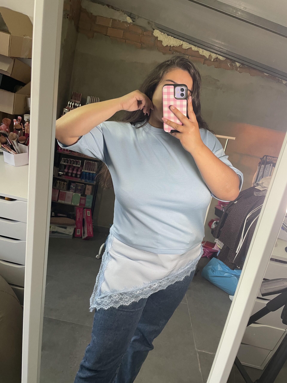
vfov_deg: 67.3
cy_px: 192
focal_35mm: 26
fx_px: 287
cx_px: 144
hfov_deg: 53.1
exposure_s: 1/50
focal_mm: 4.2
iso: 100
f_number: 1.6
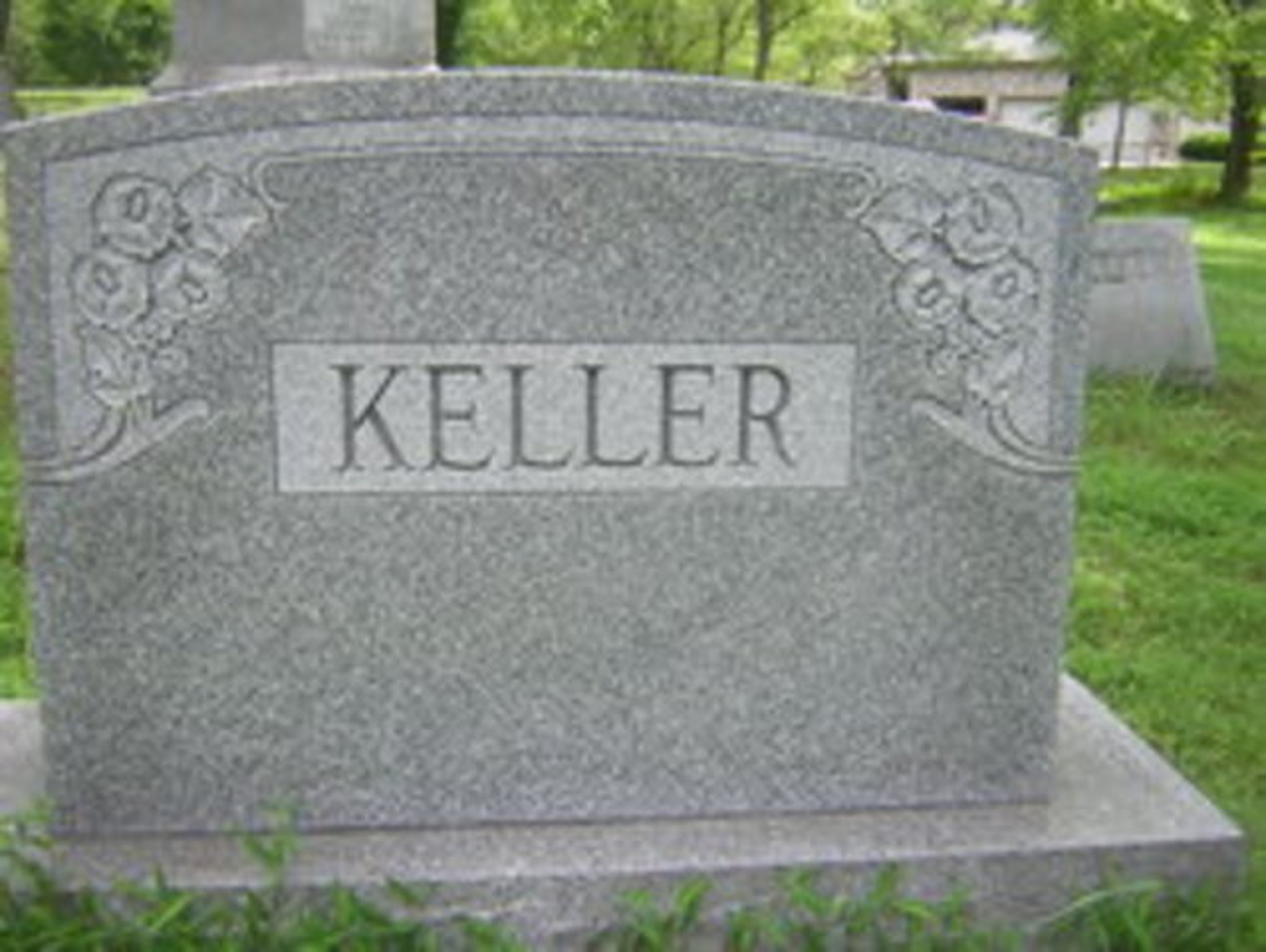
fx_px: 1318
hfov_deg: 51.3
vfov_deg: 39.7
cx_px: 633
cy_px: 476
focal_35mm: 36
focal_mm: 4.7
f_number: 2.6
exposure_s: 1/251
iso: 100
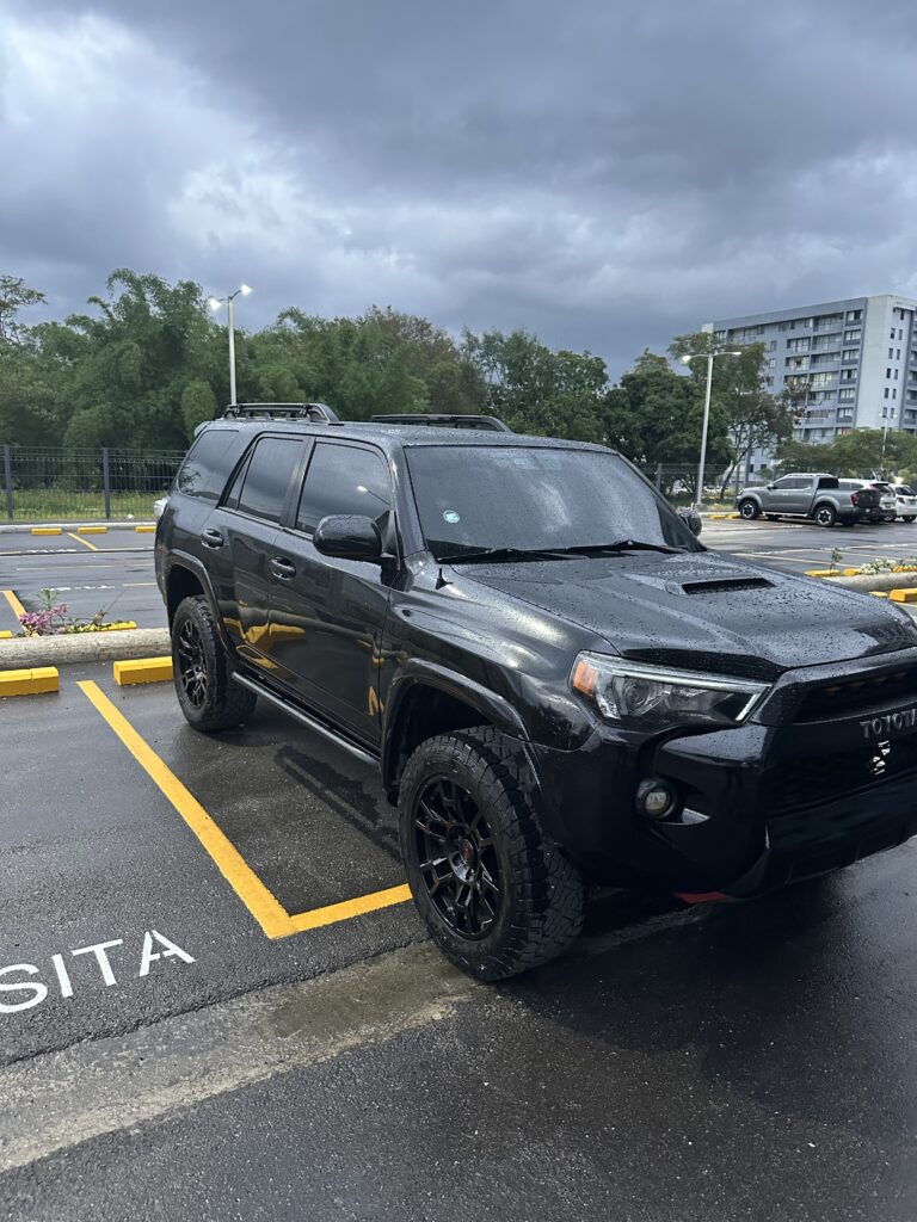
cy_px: 611
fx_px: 848
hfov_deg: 56.8
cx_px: 458
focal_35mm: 24
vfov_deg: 71.6
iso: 640
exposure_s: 1/59
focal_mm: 6.86
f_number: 1.78
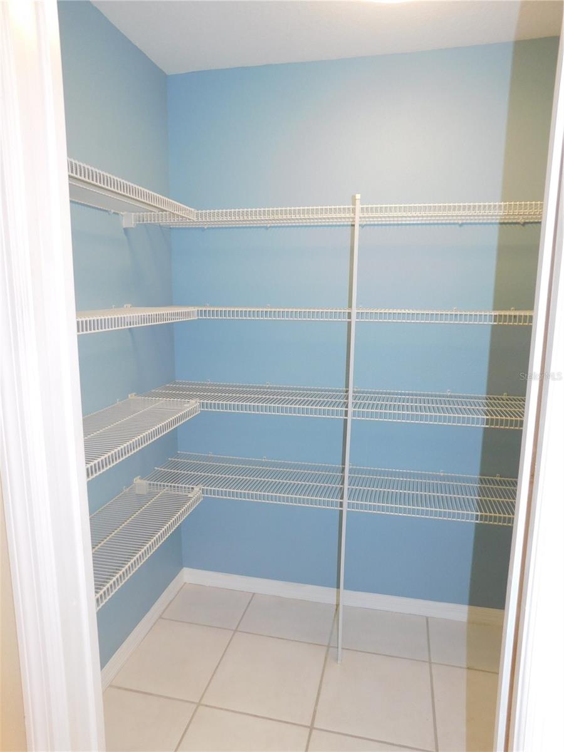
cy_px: 376
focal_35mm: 23
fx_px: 500
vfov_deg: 73.9
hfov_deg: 58.9
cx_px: 282
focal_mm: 4
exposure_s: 1/30
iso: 200
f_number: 3
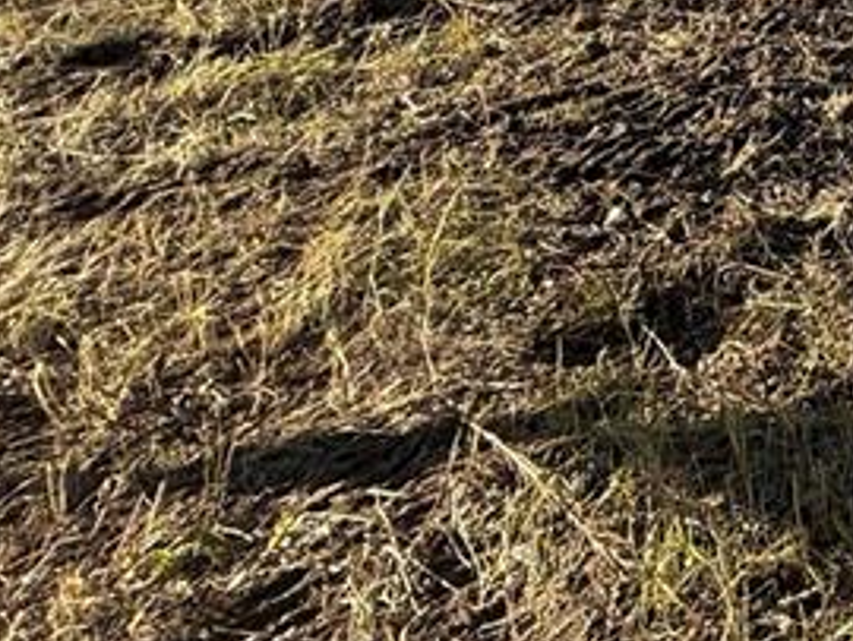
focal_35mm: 53
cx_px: 1494
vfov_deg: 21.4
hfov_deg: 22.7
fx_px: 1307
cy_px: -410
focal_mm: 2.22
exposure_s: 1/651
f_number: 2.2
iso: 50
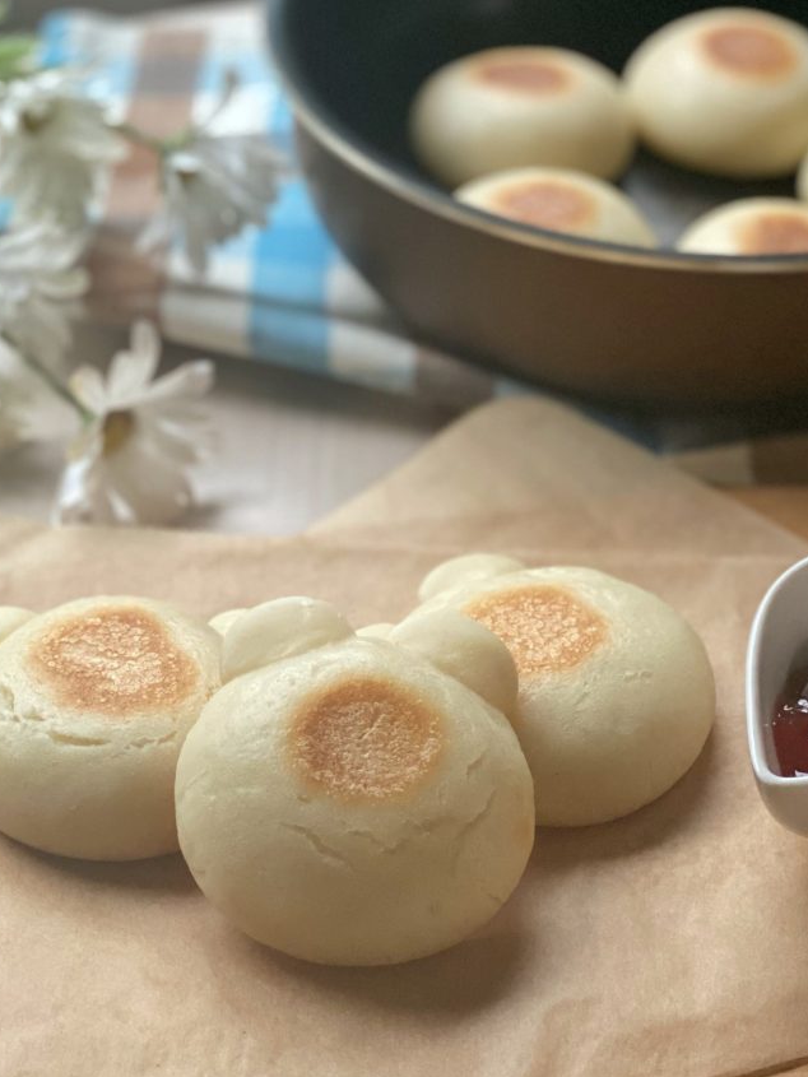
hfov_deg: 23.3
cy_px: 591
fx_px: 1960
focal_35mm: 63
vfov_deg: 30.7
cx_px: 348
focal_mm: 6
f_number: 2
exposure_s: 1/40
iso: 200
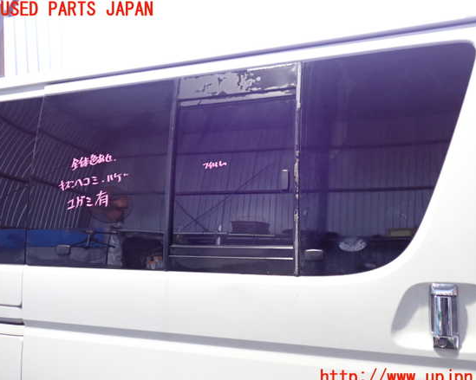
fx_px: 451
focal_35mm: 32
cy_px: 194
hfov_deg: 55.6
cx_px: 256
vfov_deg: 45.8
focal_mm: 5.4
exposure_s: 1/30
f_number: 2.3
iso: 400
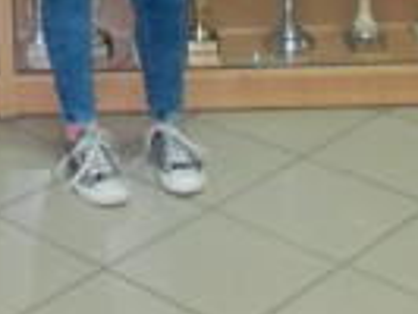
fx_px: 1402
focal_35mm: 116
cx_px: 9
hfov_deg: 16.6
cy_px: -312
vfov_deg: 11.5
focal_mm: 4
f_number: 2.7
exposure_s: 1/25
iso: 200
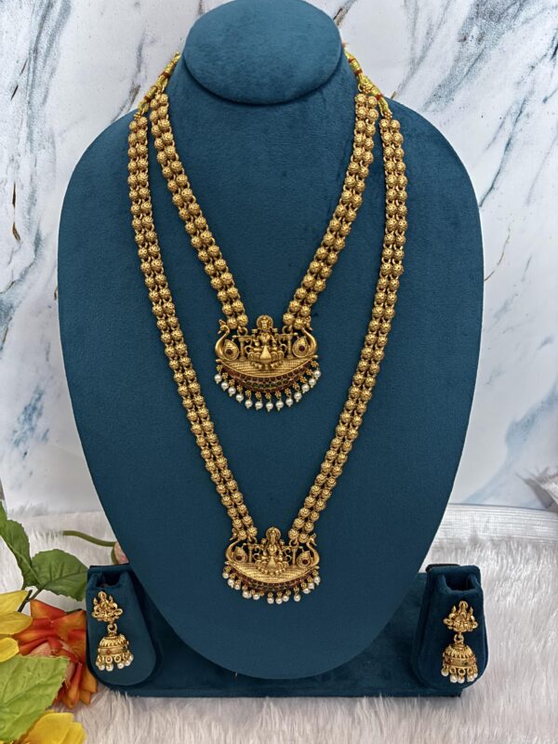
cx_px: 279
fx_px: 559
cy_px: 372
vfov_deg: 67.3
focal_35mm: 26
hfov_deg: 53.1
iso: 1000
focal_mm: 5.96
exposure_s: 1/17
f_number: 1.6
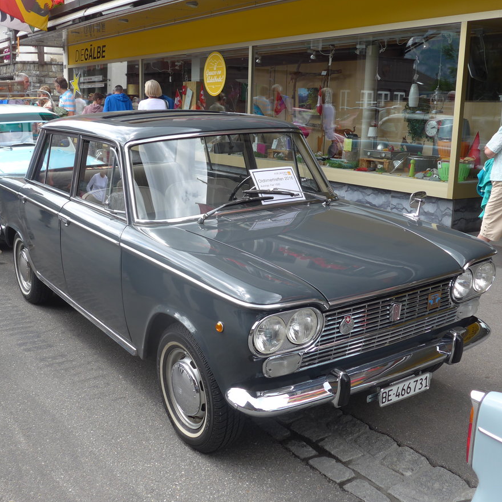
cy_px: 253
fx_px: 673
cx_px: 233
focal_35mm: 41
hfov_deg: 40.9
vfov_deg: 40.9
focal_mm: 7
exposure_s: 1/250
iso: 80
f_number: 2.8
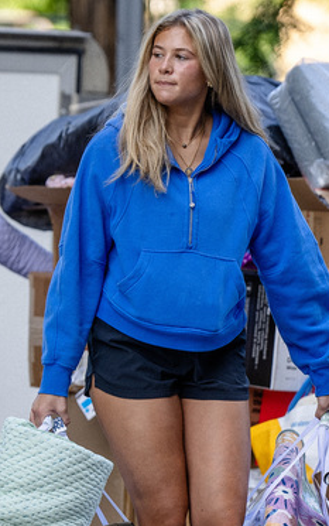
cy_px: 283
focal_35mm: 450
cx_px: 8
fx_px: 6446
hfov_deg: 2.9
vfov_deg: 4.7
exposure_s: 1/320
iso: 100
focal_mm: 137
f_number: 2.8
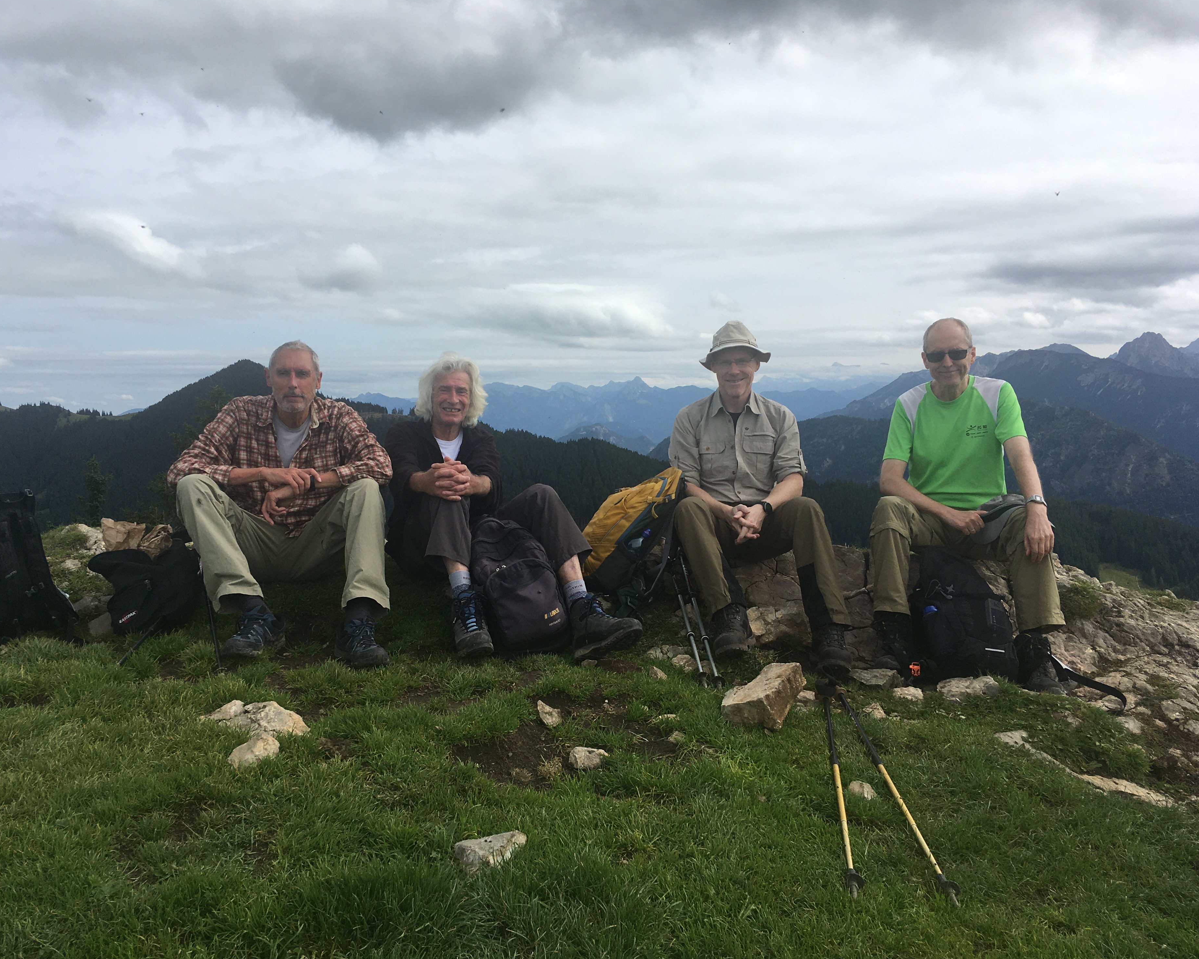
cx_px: 565
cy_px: 483
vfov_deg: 47.1
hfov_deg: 57.1
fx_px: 1100
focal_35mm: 31
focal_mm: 4.15
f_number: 2.2
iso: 25
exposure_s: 1/1789
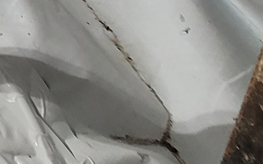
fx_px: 623
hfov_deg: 16.0
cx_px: -317
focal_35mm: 87
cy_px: -401
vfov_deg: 9.4
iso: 160
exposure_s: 1/60
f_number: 2.2
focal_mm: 2.2
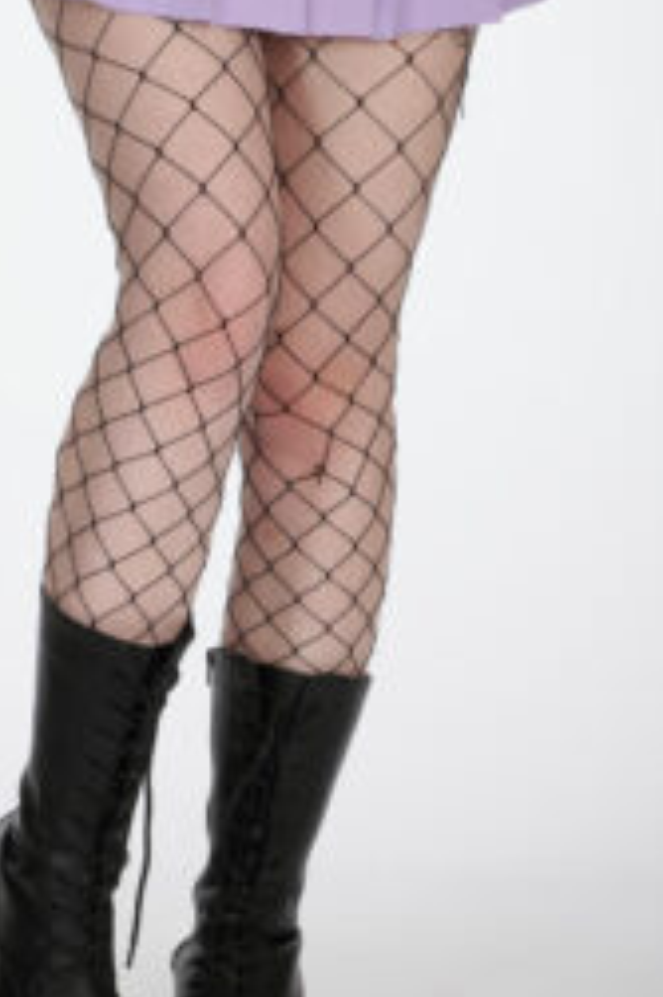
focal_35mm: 224
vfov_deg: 9.2
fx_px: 6196
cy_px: 346
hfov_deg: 6.1
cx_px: 202
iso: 100
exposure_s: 1/160
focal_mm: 125
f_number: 10
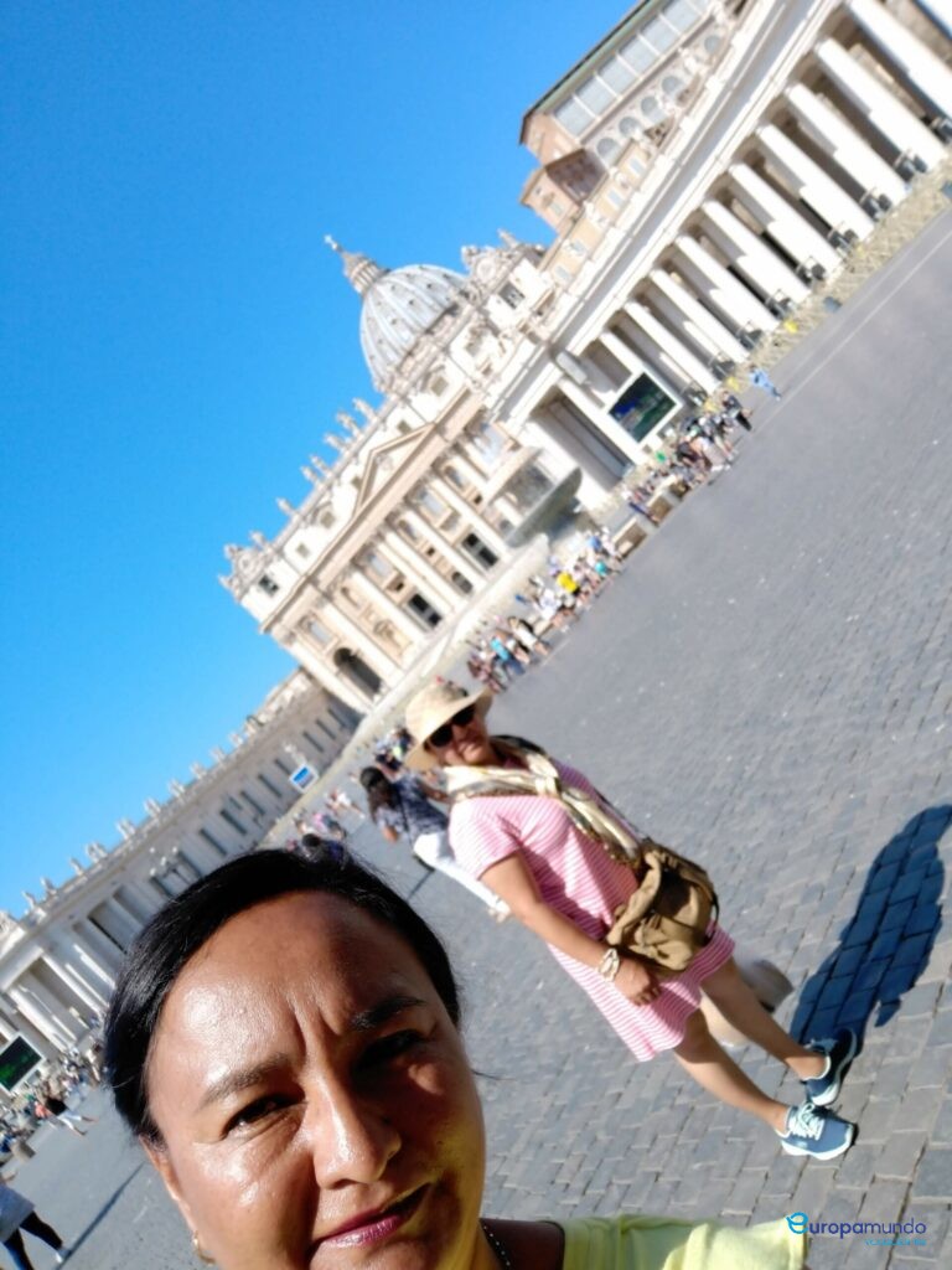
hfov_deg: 53.1
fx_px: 953
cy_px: 635
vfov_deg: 67.3
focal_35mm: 26
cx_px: 476
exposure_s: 1/666
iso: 40
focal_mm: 3.89
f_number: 2
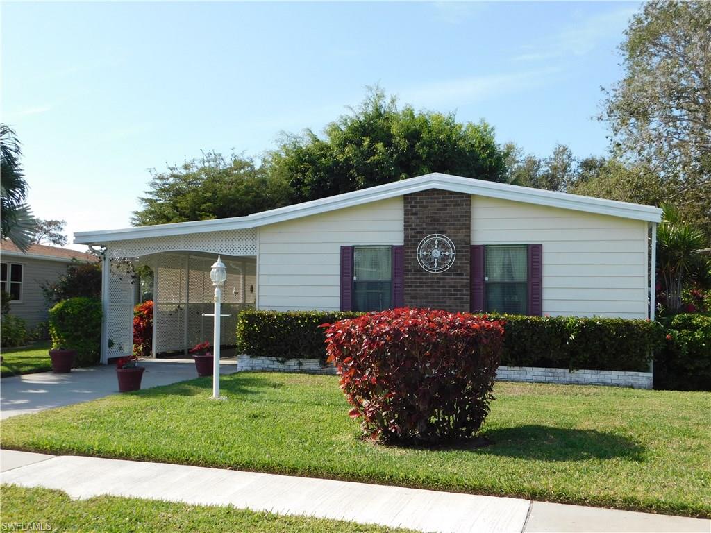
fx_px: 739
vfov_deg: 39.7
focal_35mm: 36
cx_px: 356
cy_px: 266
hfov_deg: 51.4
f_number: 3.5
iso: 125
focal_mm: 6.3
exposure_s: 1/800
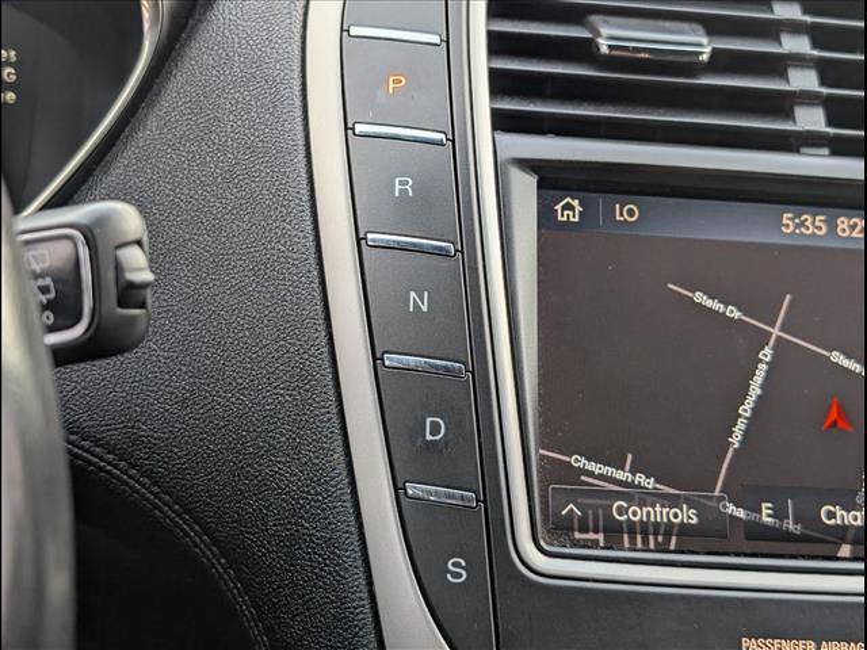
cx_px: 434
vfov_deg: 29.7
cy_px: 325
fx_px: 1227
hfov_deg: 38.9
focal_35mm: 49
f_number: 1.68
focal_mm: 6.9
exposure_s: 1/167
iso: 53
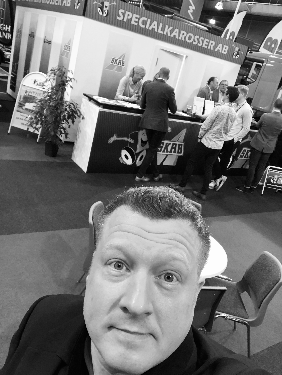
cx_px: 141
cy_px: 188
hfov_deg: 44.2
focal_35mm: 32
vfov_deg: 56.8
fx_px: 347
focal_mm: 2.87
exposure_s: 1/50
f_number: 2.2
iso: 125
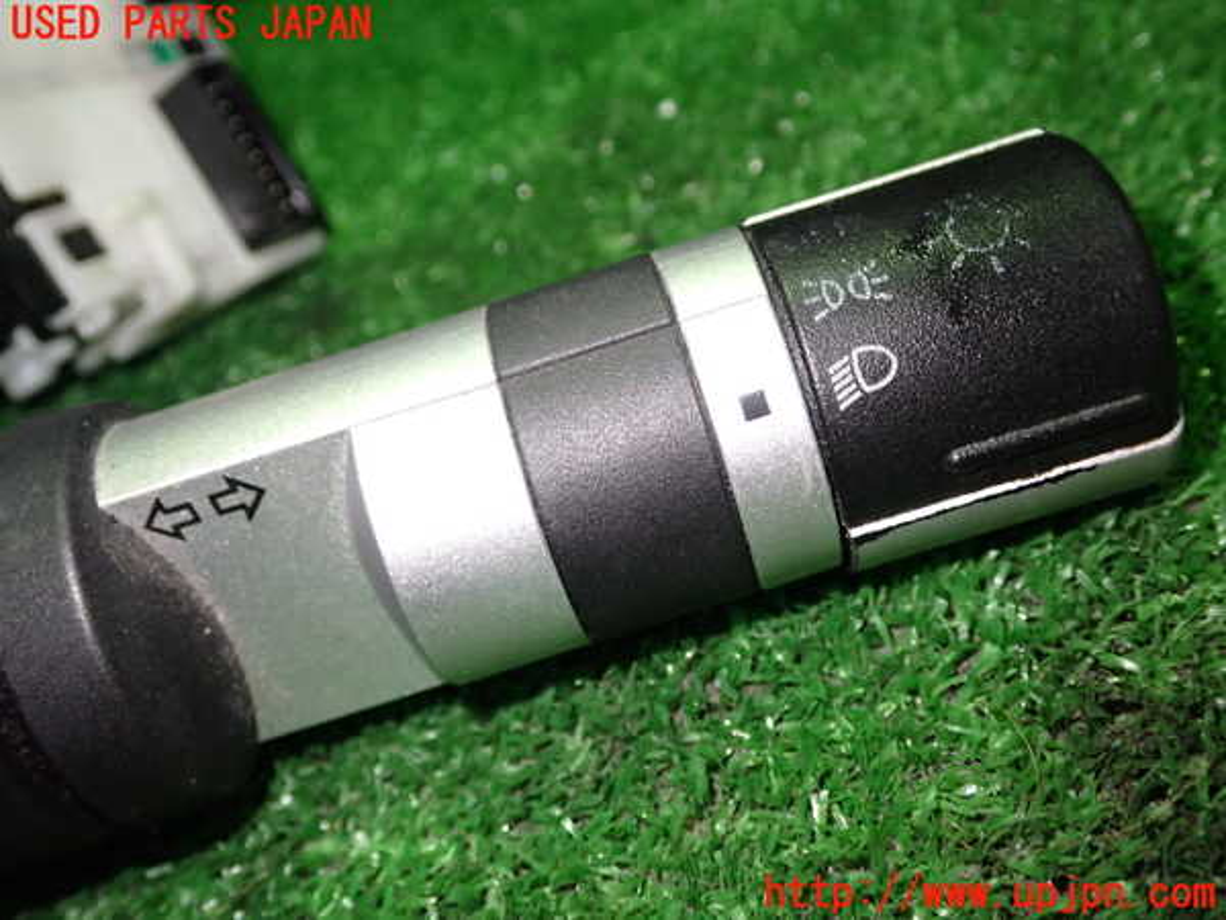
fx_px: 1275
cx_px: 613
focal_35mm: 36
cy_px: 460
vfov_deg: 39.7
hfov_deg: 51.4
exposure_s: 1/40
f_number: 2.5
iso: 320
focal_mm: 6.37
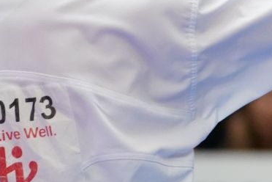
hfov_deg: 2.2
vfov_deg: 1.5
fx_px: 6988
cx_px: 598
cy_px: 43
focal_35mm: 925
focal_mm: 191
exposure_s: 1/1000
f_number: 2.8
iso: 2500
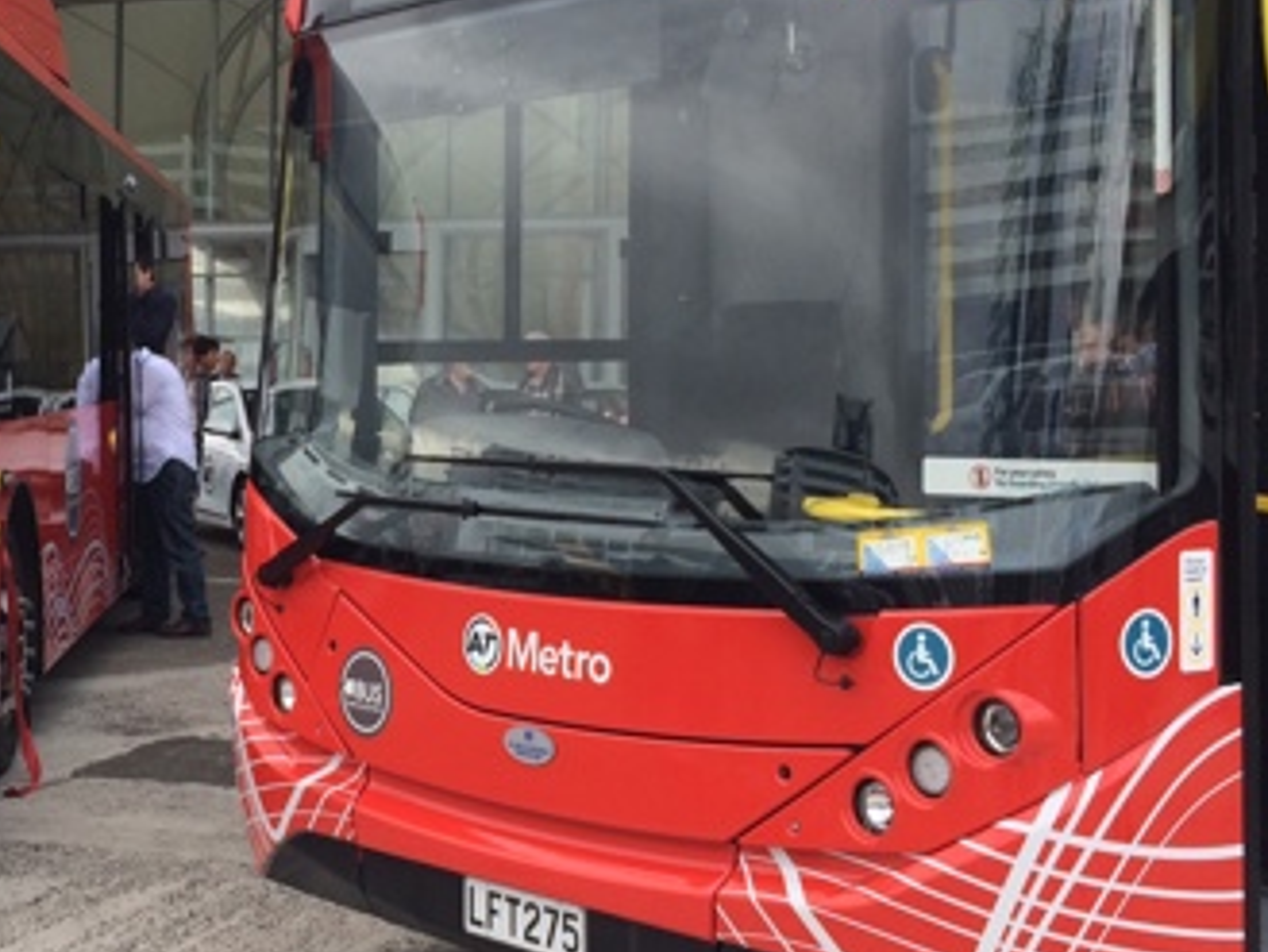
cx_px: 262
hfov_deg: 31.4
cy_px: 378
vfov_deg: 24.4
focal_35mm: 60
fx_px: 2199
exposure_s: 1/376
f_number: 2.2
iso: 32
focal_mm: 4.15
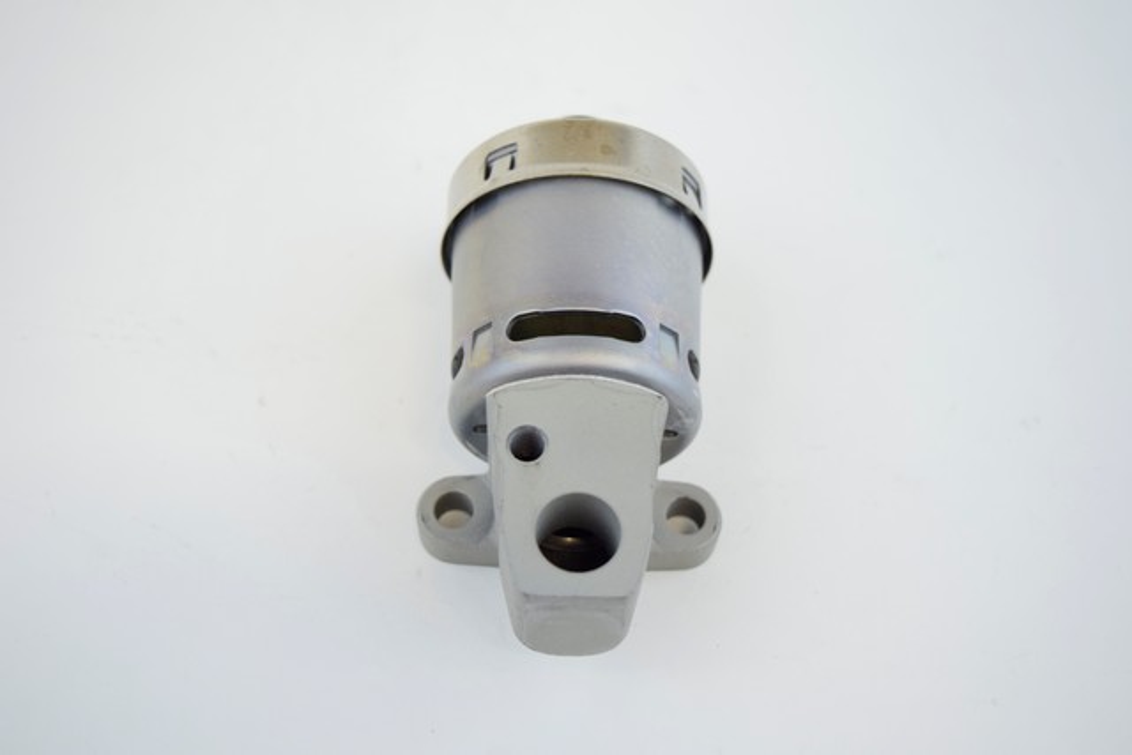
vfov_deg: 31.9
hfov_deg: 46.4
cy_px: 378
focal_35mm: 42
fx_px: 1321
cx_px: 566
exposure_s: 1/60
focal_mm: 28
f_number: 4.2
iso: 720
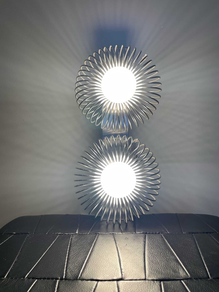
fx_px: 219
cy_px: 146
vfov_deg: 67.3
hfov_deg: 53.0
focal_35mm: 26
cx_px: 110
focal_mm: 4.2
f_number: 1.6
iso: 32
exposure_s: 1/122
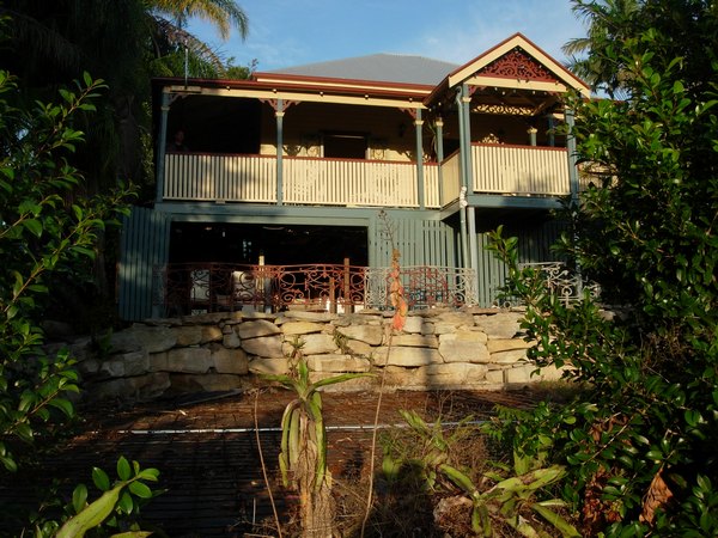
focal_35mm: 38
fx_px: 788
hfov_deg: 49.0
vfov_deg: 37.7
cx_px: 359
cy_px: 269
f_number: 4.8
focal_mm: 7.8
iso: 79
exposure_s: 1/362
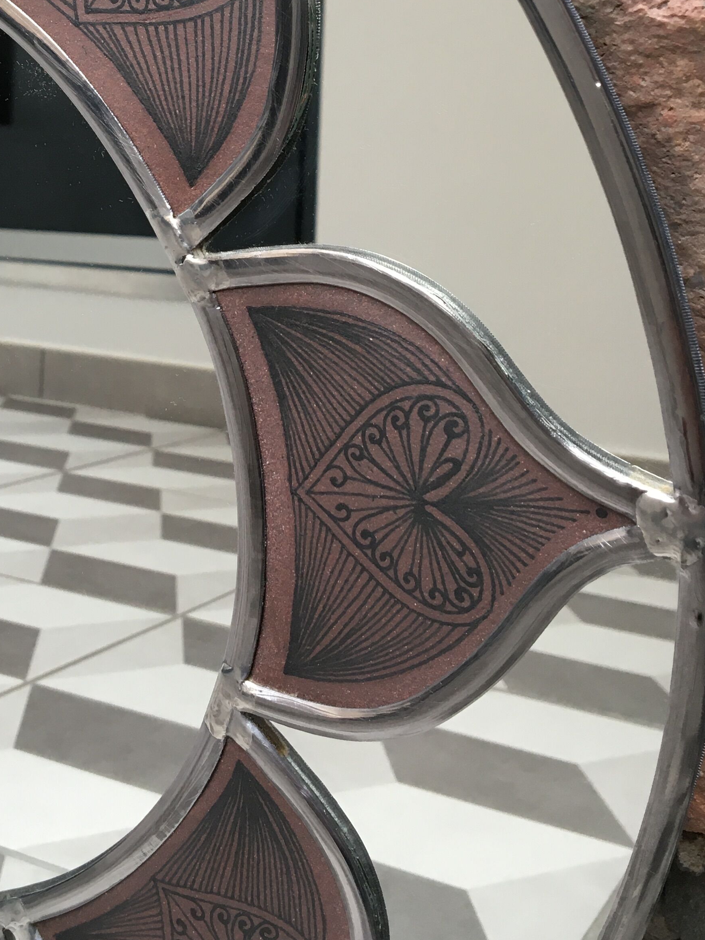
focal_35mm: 50
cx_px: 200
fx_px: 1358
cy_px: 227
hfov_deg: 28.8
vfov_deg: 37.2
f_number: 2.2
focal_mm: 4.15
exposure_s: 1/33
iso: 32
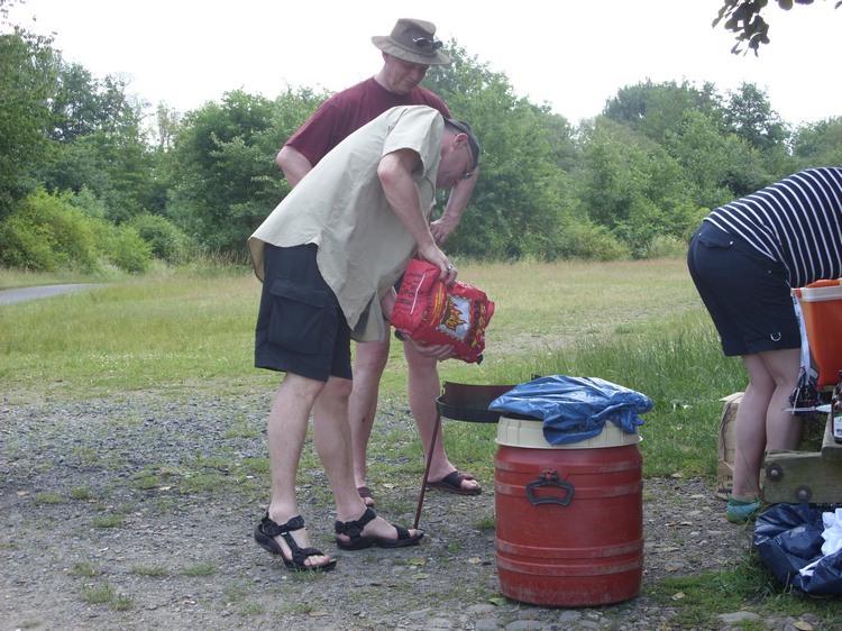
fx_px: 1678
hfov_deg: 28.2
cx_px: 421
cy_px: 316
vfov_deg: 21.3
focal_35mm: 69
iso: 50
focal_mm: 11.4
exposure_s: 1/192
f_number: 3.2
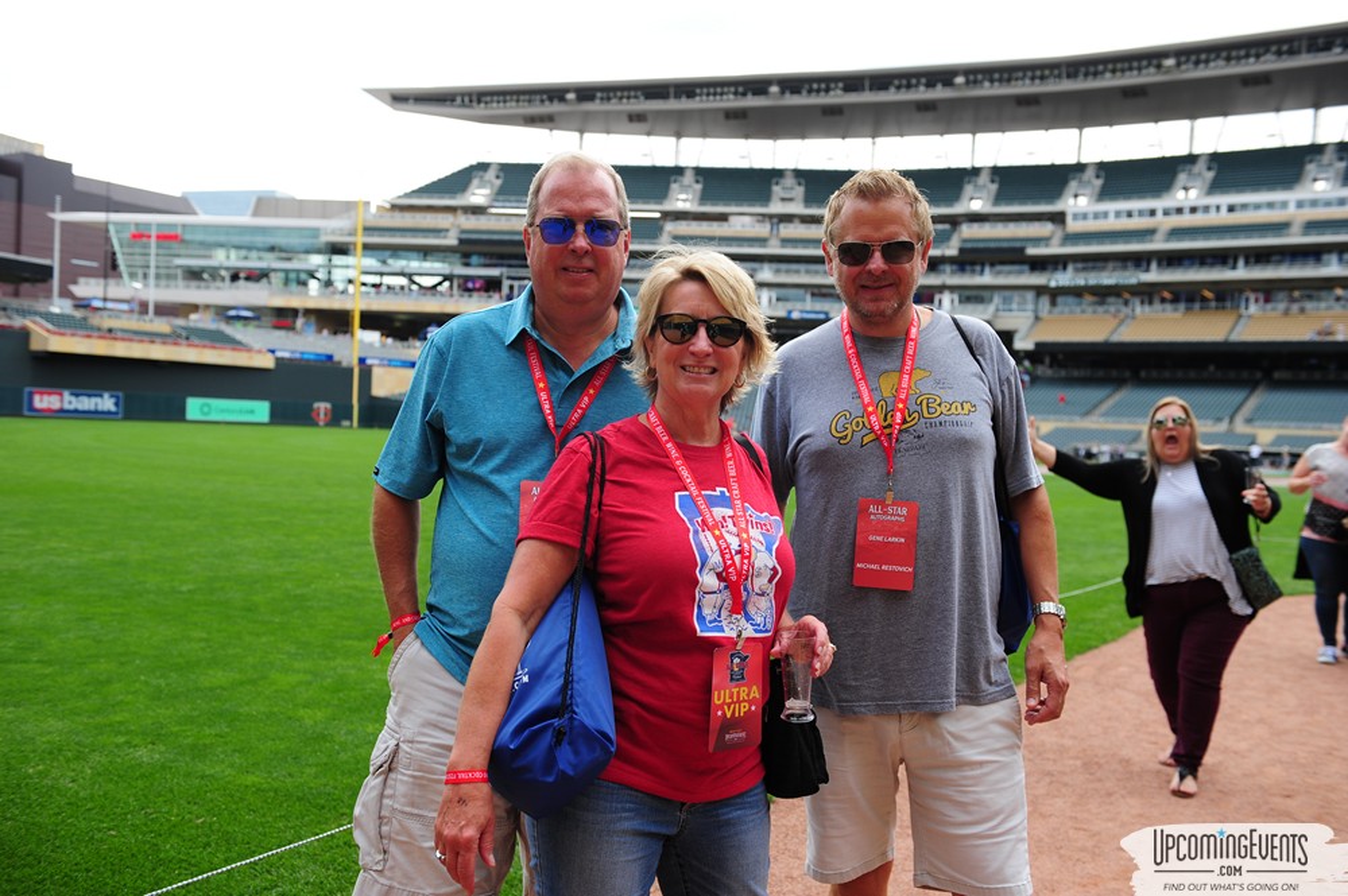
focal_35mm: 35
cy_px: 448
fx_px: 1309
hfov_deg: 54.5
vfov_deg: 37.8
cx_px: 674
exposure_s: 1/800
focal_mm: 35
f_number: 4
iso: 400
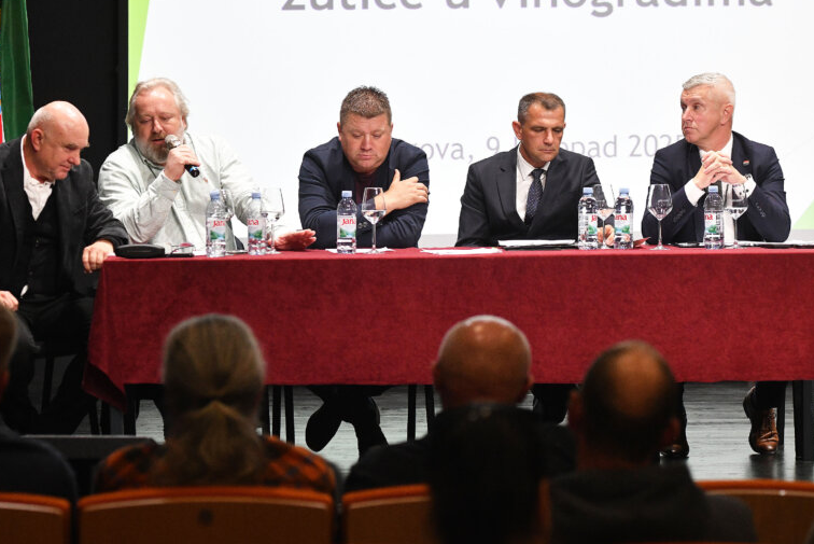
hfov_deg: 18.4
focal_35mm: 111
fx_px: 2511
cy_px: 197
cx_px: 406
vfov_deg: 12.3
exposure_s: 1/160
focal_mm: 82
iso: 2500
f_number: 5
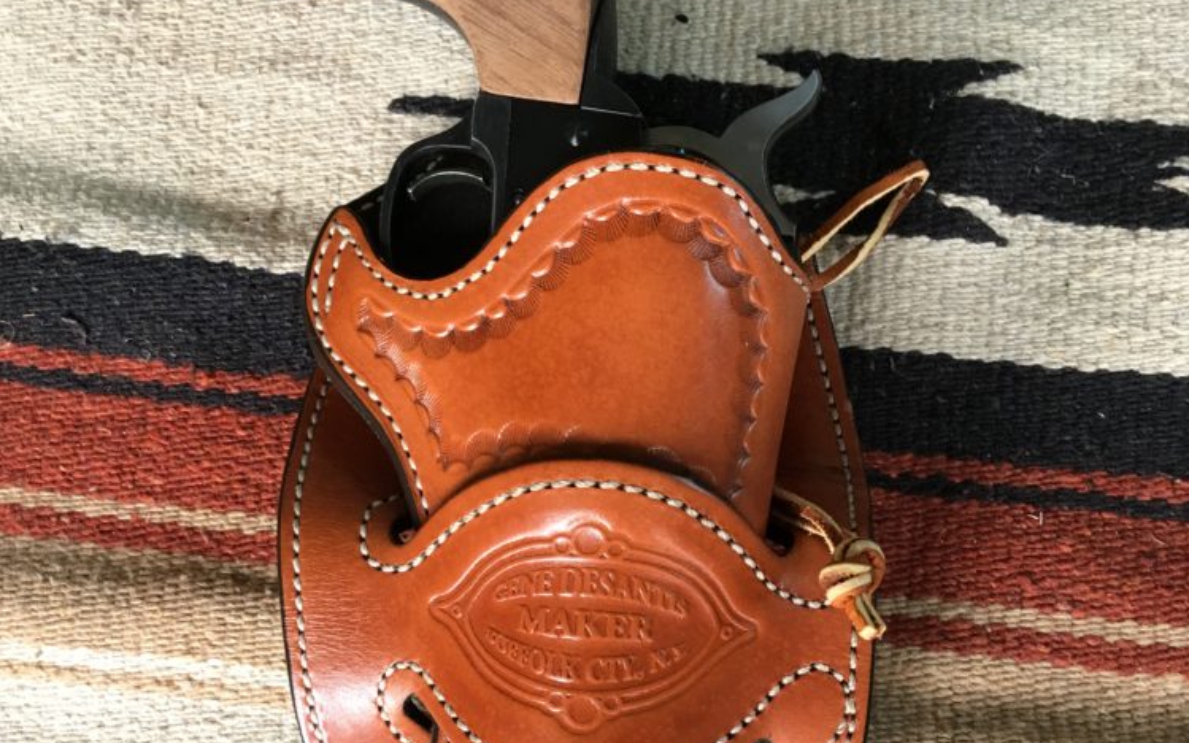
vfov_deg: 30.5
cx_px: 583
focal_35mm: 42
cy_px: 445
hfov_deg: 47.2
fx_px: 1361
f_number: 2.2
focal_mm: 4.15
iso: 40
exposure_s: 1/30
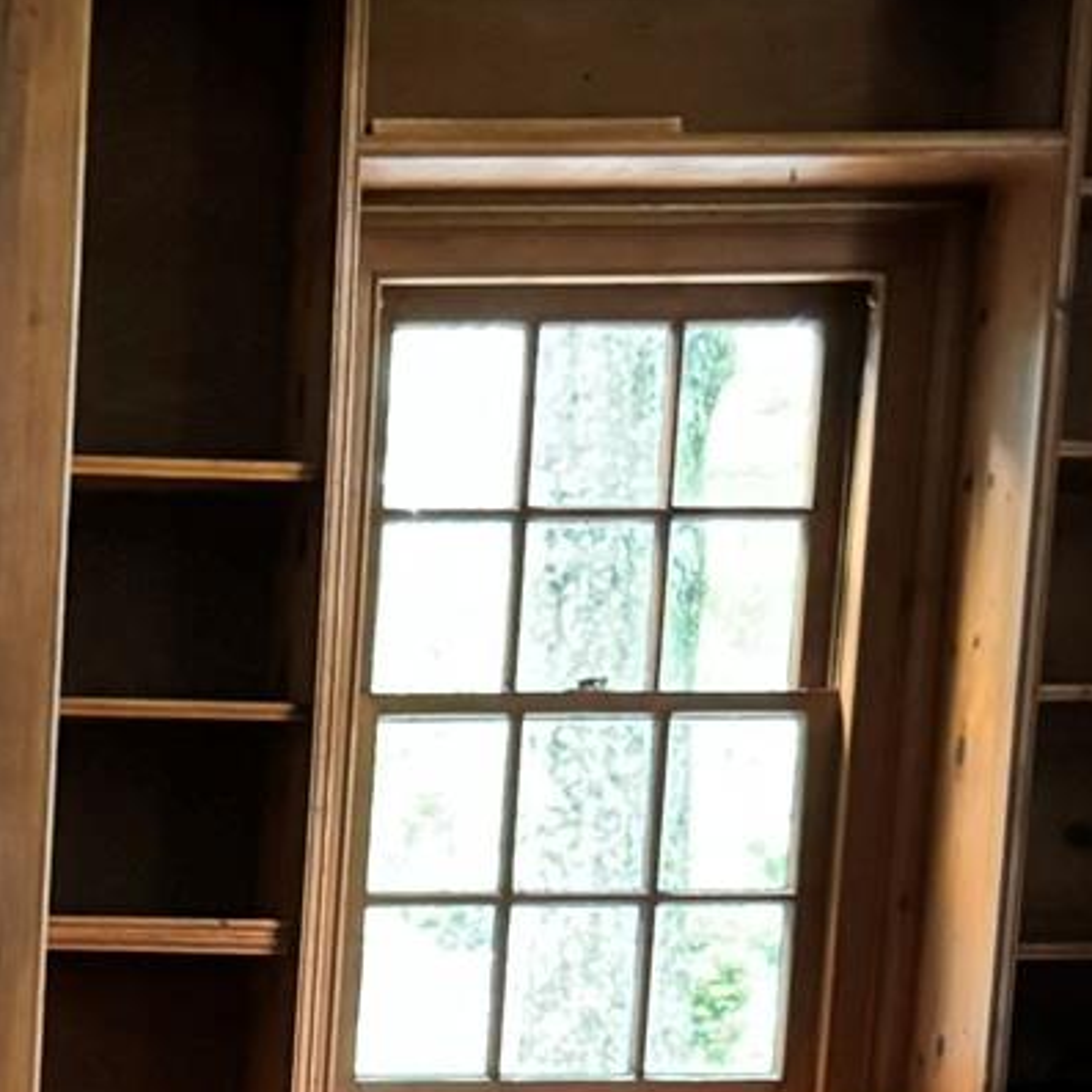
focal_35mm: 107
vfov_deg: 15.1
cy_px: 1645
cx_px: -732
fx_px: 3819
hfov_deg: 14.7
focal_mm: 6.76
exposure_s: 1/33
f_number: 1.78
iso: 1000
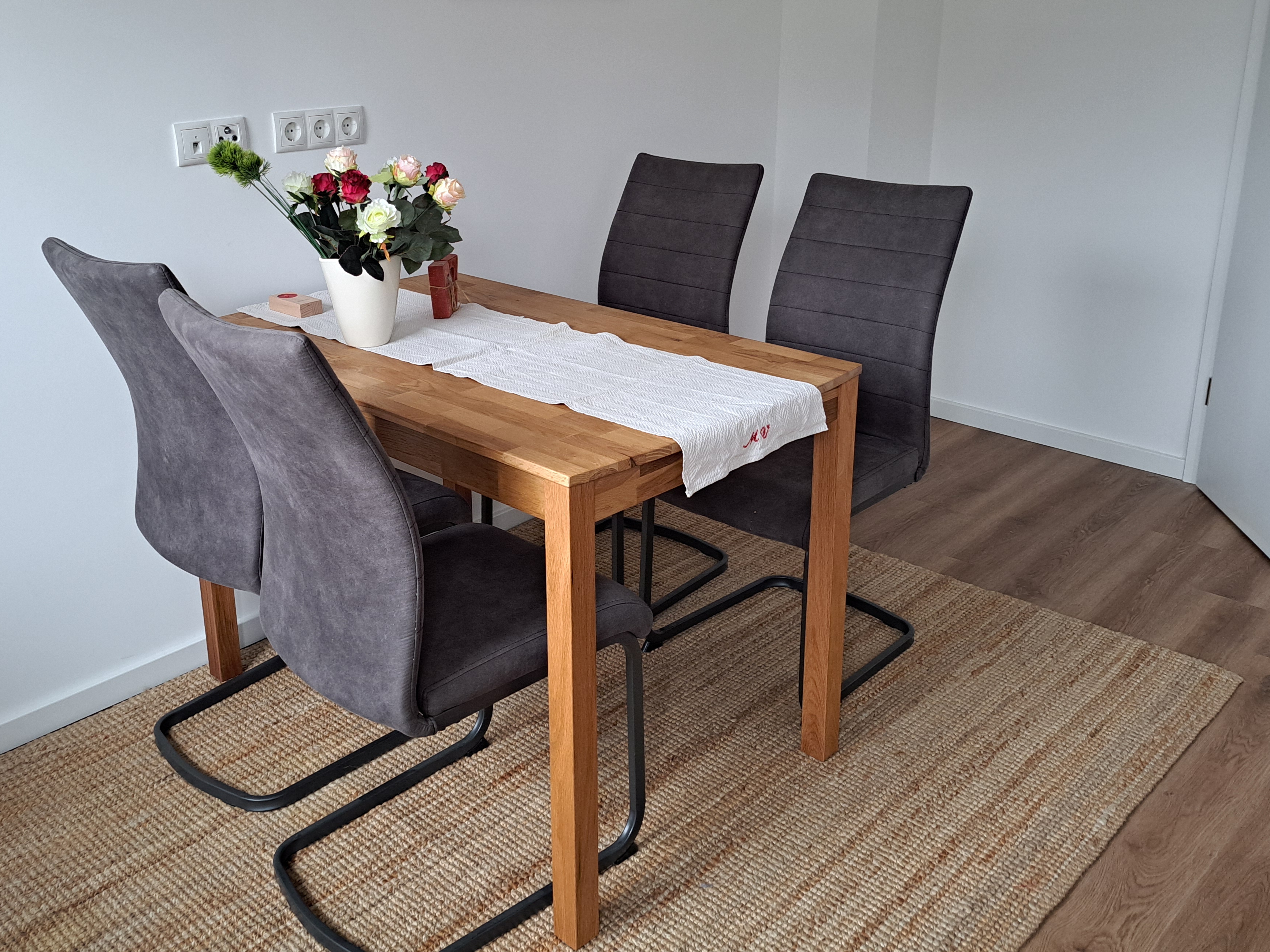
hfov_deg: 56.6
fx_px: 1174
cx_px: 556
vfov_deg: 43.8
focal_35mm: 32
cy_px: 363
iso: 250
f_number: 1.8
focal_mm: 5.23
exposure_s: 1/60
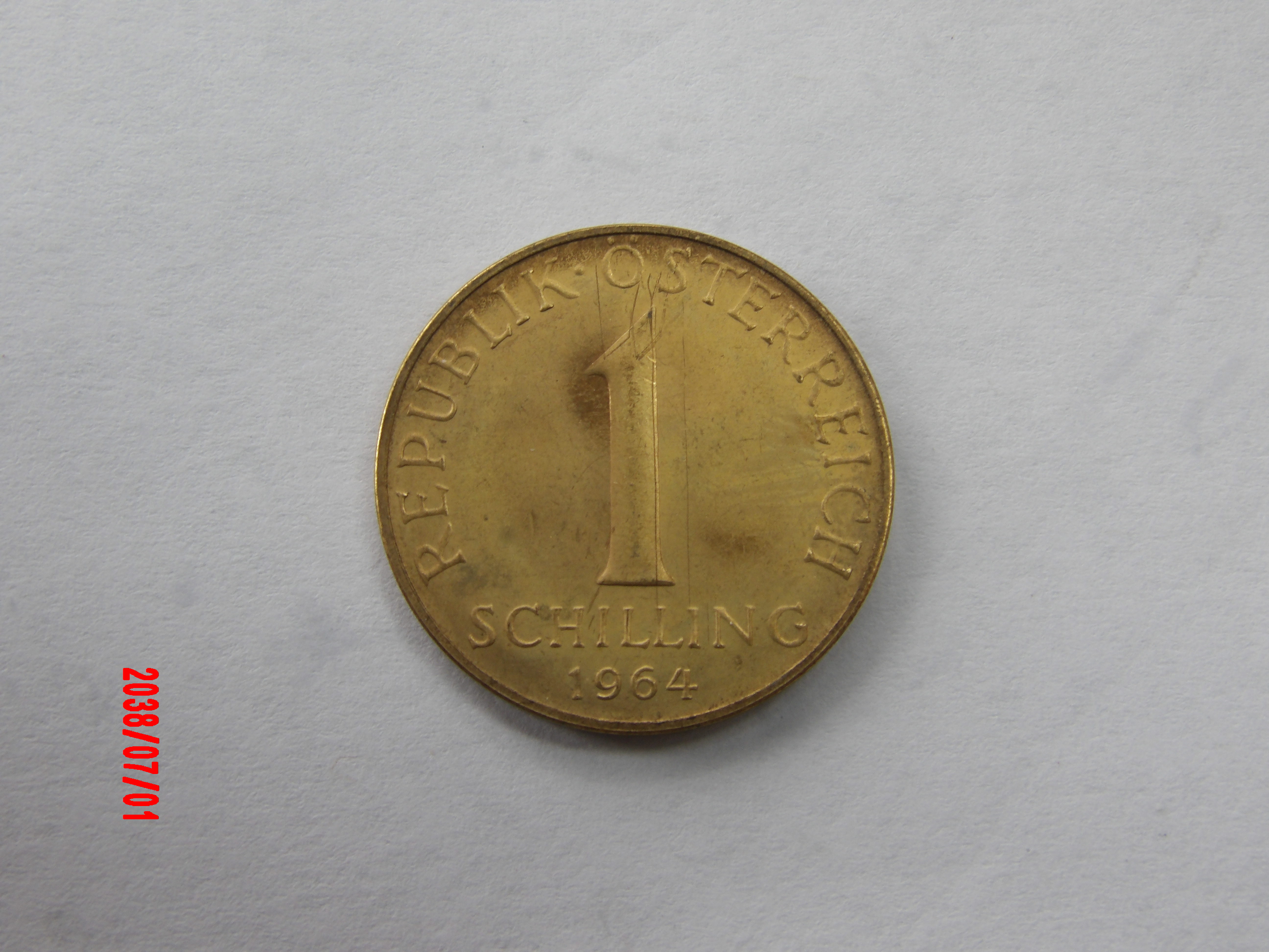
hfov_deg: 37.5
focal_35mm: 51
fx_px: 1870
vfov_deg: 28.6
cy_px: 476
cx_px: 634
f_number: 5.3
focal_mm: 9.2
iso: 100
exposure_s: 1/43
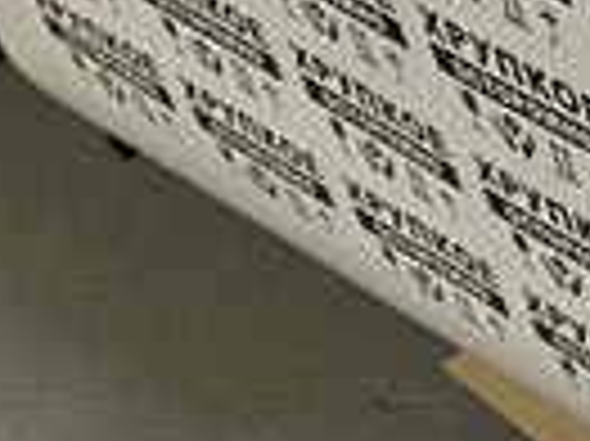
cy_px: -189
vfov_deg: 11.2
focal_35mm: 128
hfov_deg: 12.6
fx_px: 2180
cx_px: 1344
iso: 250
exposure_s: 1/50
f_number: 1.8
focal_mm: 4.25
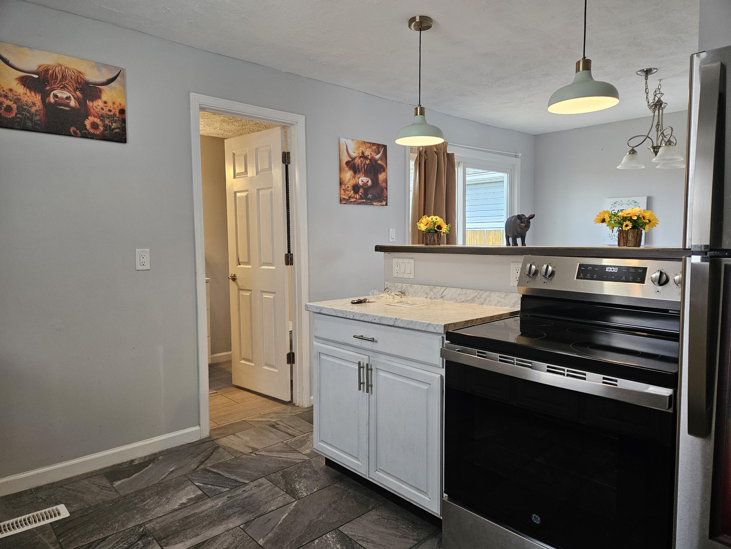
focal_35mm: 23
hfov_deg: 73.9
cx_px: 366
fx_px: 486
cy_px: 274
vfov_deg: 58.9
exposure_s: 1/120
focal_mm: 5.4
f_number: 1.8
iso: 200
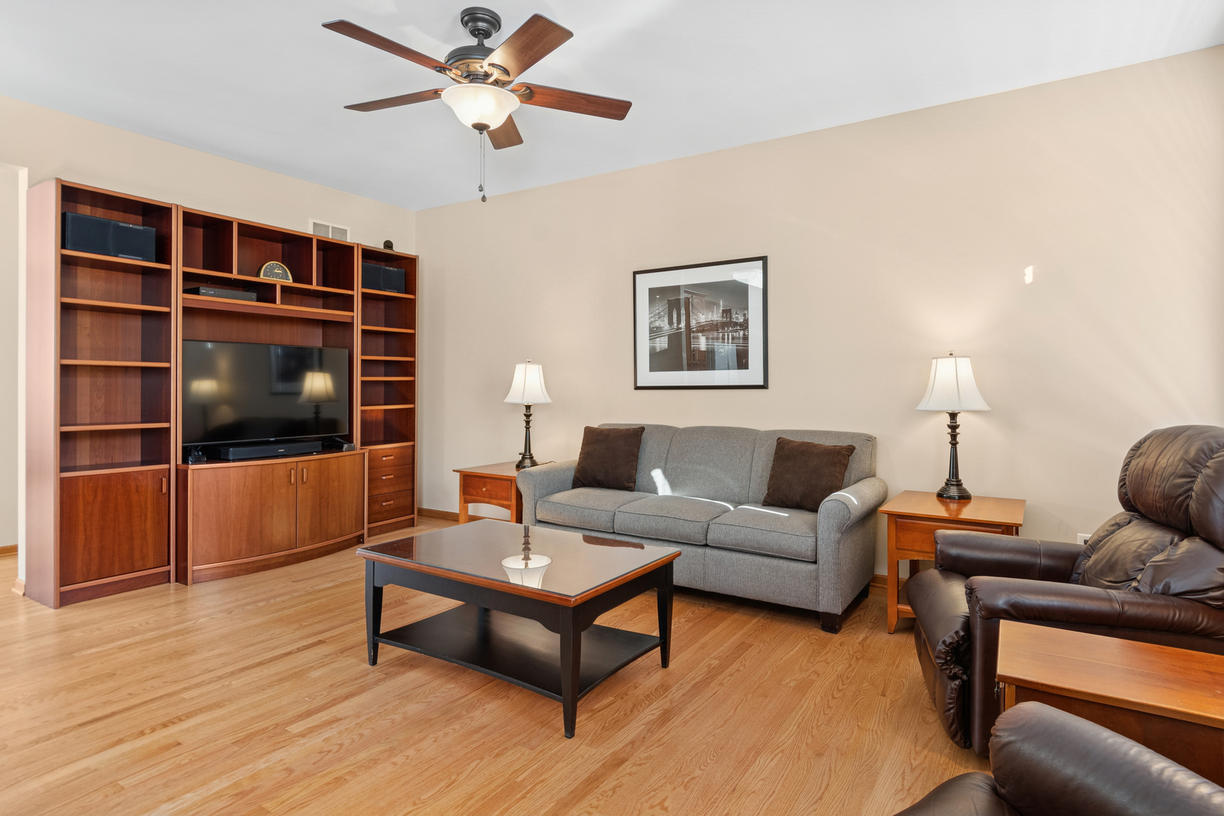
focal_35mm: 18
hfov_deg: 90.0
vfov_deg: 67.4
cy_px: 408
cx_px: 612
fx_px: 612
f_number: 8
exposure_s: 1/8
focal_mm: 12
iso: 320
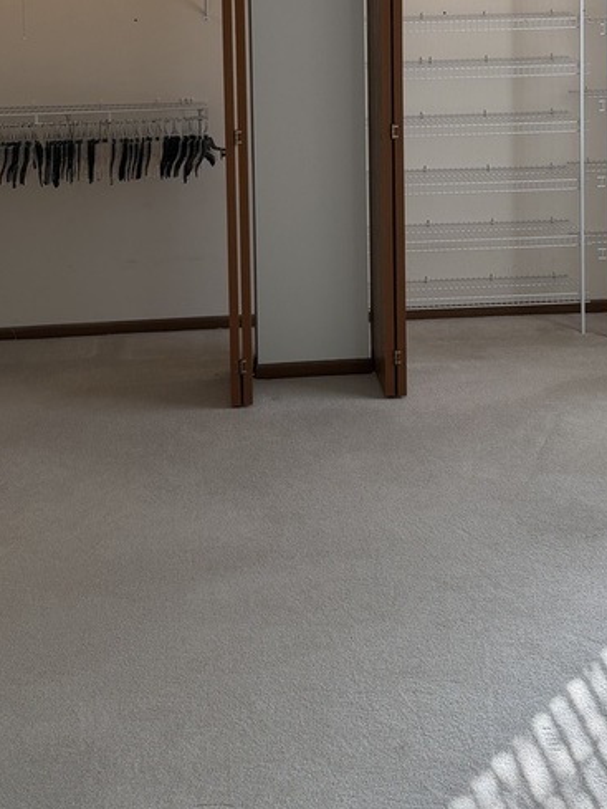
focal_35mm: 53
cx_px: 309
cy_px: 98
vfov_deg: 34.4
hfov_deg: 27.5
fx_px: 1239
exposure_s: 1/257
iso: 64
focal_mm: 6.76
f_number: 1.78
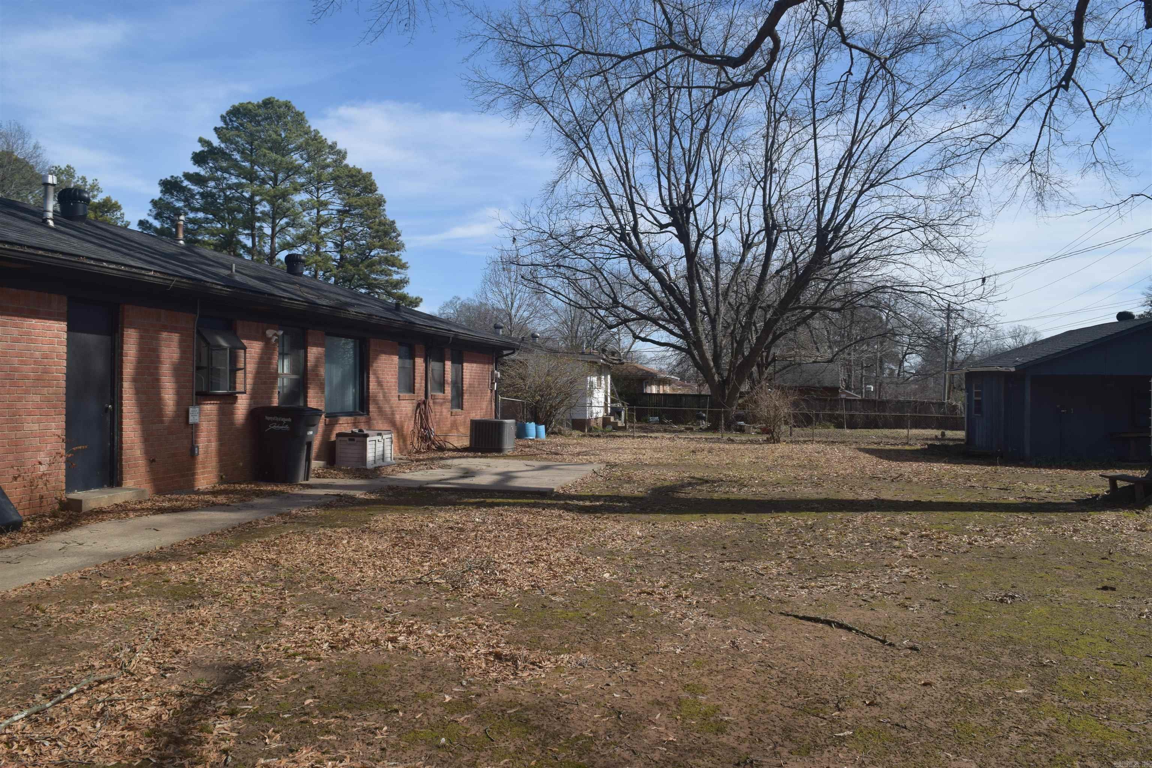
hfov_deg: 67.4
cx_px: 576
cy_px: 384
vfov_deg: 47.9
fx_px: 864
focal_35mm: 27
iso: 100
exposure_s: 1/200
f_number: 9
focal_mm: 18
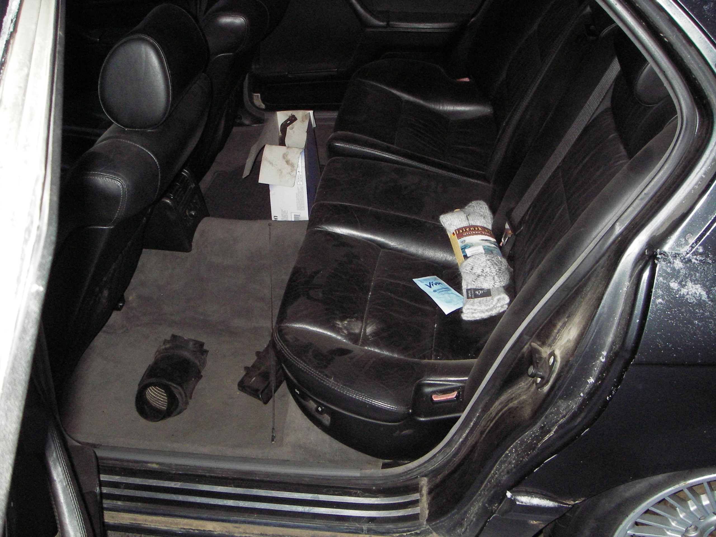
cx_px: 358
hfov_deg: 49.0
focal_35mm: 38
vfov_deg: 37.7
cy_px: 268
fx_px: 786
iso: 200
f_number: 3.3
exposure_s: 1/30
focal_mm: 6.3
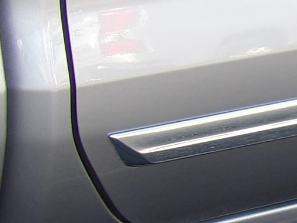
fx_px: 2025
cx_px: 556
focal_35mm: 236
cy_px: 194
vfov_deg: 6.3
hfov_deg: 8.1
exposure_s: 1/78
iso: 100
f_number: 3.8
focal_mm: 8.2
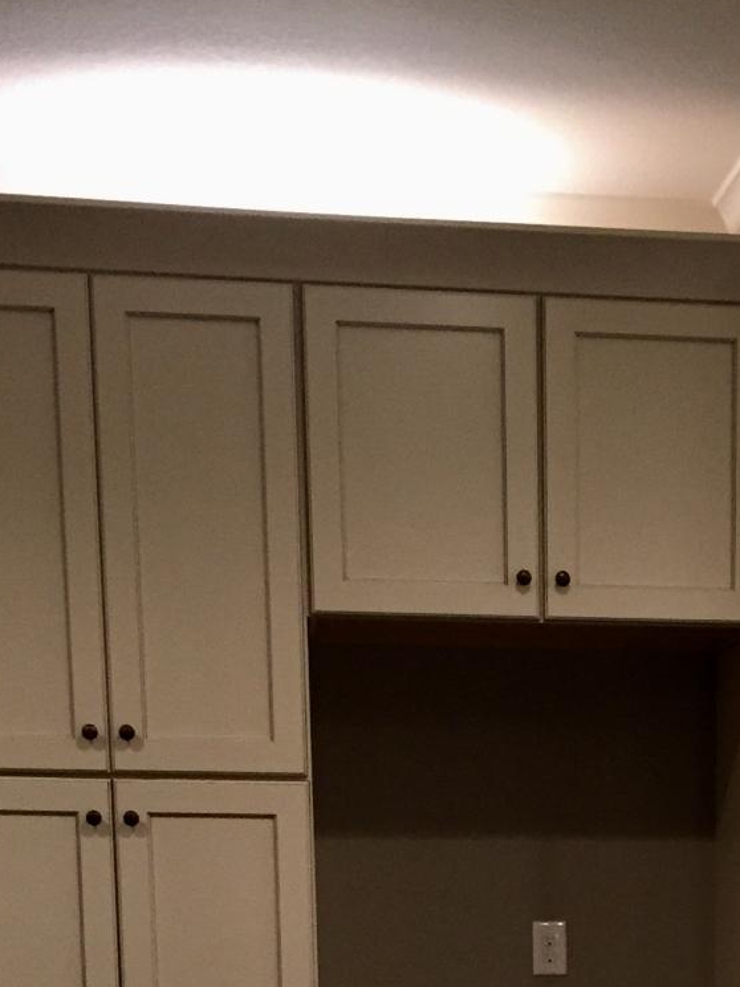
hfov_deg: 18.5
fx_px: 2223
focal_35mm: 78
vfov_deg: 22.6
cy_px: 1254
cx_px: 709
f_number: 2.2
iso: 160
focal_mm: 4.15
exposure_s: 1/30
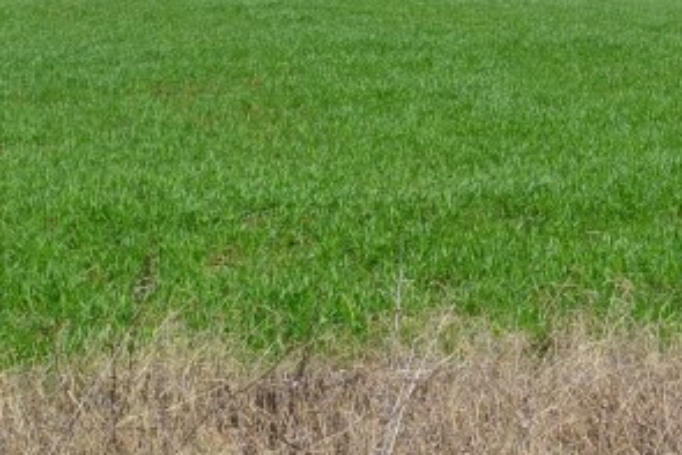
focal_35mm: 117
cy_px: -79
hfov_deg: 17.1
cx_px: 668
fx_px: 2217
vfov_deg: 11.5
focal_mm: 20
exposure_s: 1/250
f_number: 8
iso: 100
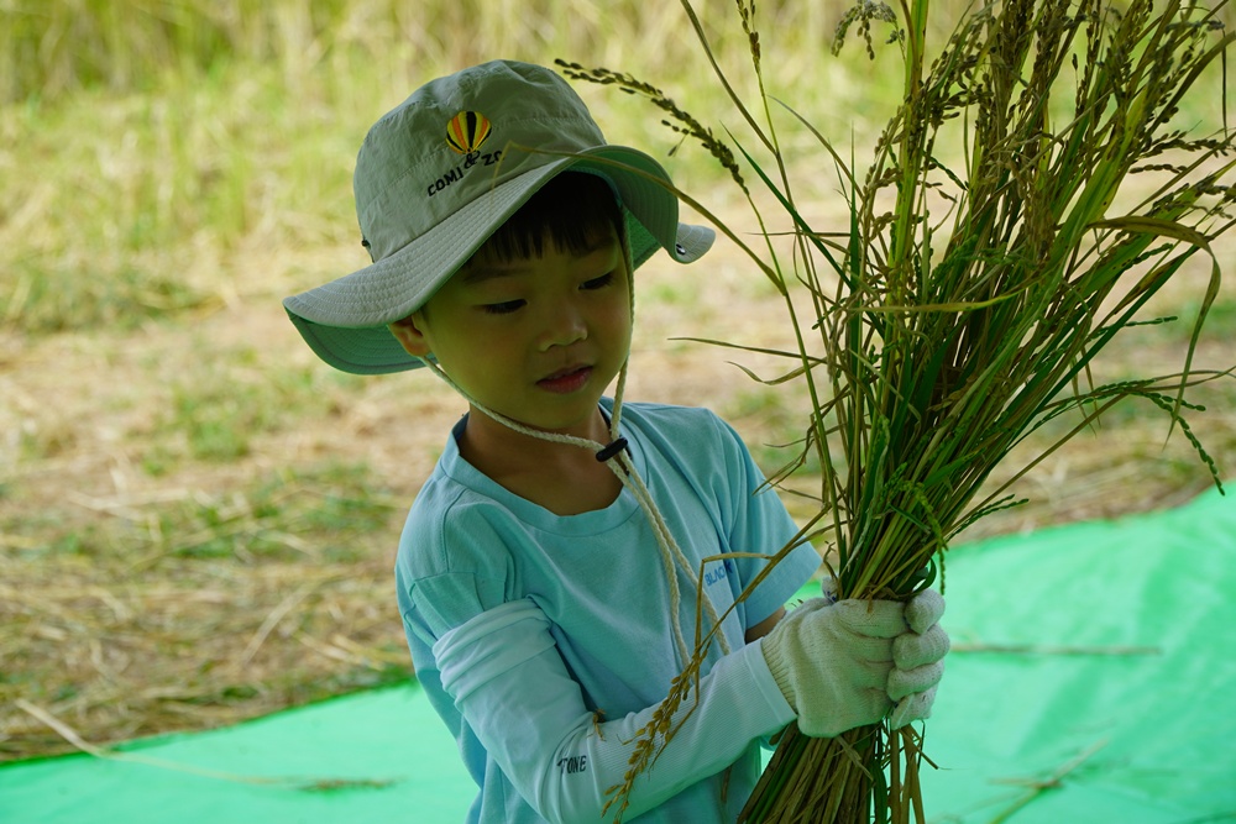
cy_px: 412
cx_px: 618
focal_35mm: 111
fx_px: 3811
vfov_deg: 12.3
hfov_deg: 18.4
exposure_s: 1/160
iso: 100
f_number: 5.6
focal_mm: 74
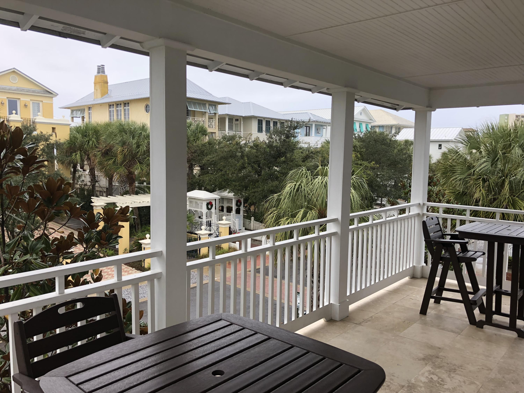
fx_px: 424
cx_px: 262
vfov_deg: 49.7
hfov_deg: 63.4
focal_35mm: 28
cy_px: 196
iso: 20
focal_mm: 3.99
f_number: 1.8
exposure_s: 1/552
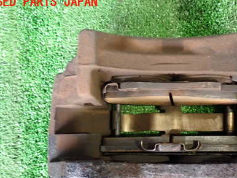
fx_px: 404
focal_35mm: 59
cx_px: 170
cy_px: 133
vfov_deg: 24.6
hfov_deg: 32.2
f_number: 2.7
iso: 640
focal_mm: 6.83
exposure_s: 1/40
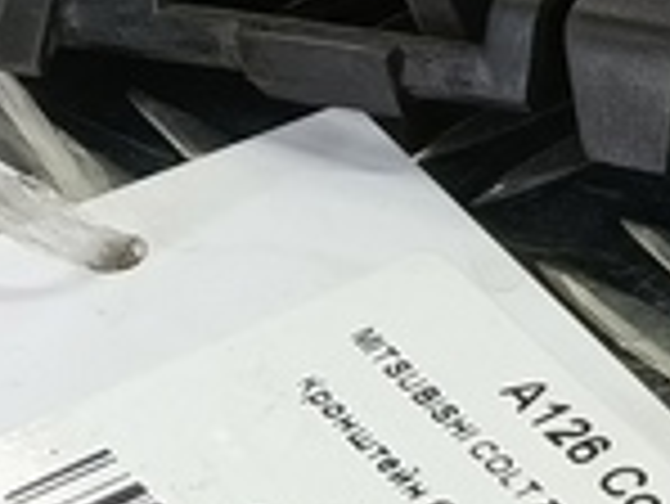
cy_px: -81
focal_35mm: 158
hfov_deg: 11.8
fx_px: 3061
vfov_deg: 9.3
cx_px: 1097
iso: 128
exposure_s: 1/50
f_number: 1.6
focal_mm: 4.11
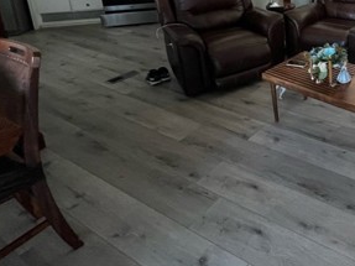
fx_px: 297
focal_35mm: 29
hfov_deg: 48.9
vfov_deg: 41.7
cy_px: -1
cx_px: 365
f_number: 1.8
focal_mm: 1.57
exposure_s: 1/60
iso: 200
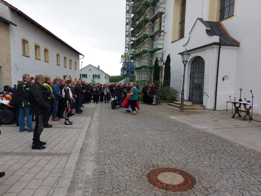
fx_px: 181
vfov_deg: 56.8
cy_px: 98
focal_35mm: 24
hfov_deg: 71.6
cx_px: 130
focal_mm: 5.23
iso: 32
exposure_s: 1/306
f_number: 1.8
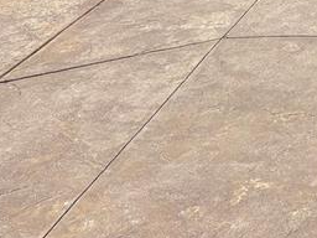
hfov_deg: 15.3
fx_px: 952
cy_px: -196
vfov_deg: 12.9
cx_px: 625
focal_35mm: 104
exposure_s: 1/4950
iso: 50
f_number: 1.6
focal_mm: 5.96
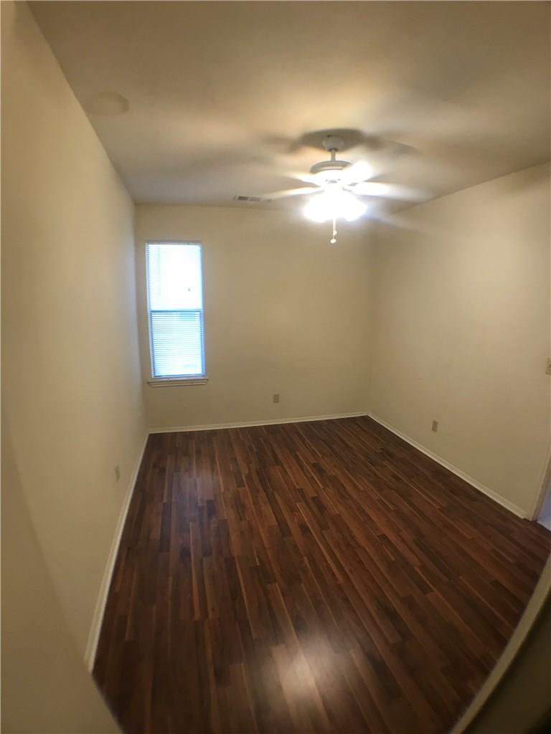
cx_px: 276
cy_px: 367
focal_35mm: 28
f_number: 1.8
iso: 40
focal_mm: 3.99
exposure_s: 1/17
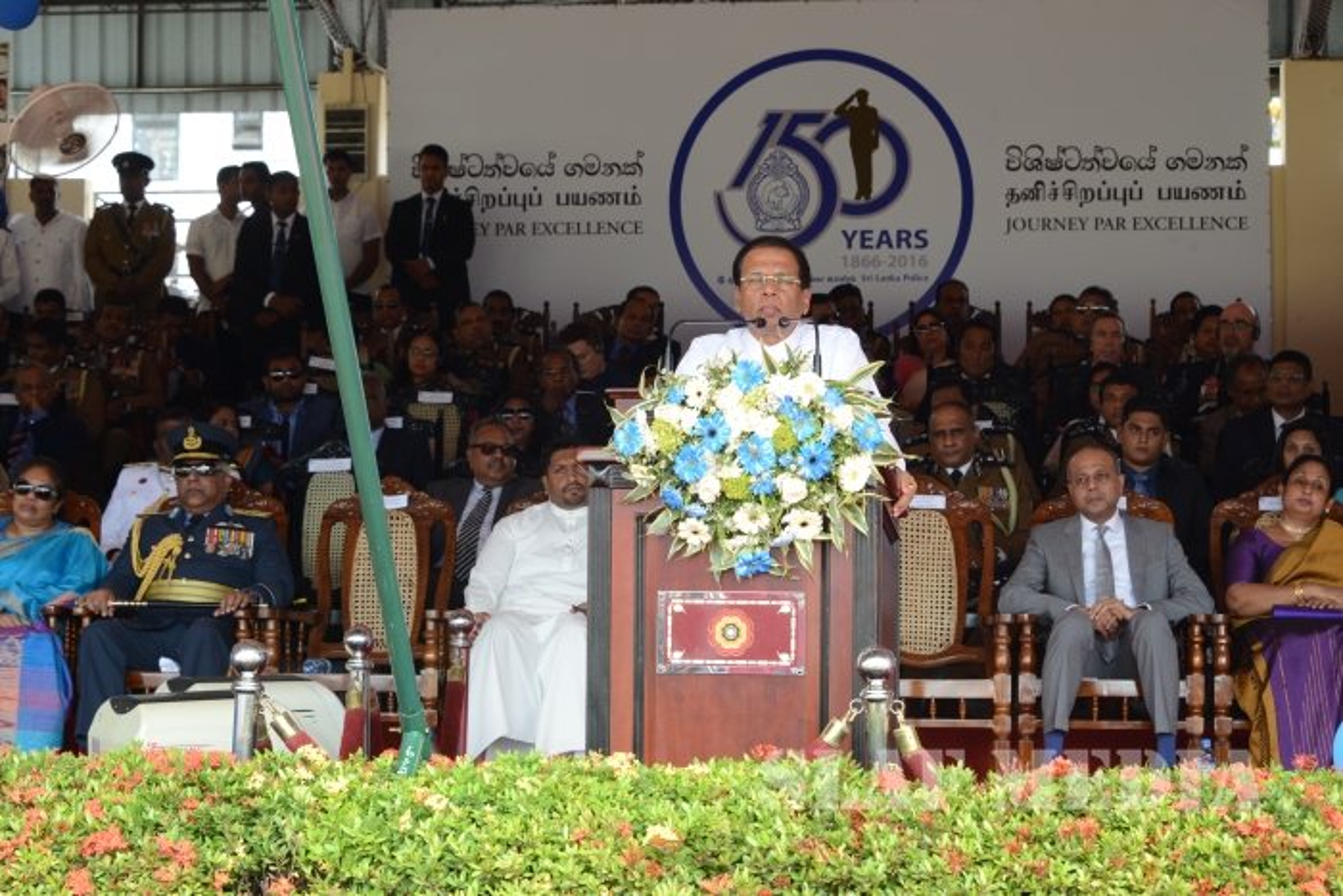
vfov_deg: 16.1
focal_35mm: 85
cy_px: 448
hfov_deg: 23.9
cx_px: 672
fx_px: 3171
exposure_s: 1/125
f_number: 9
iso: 1000
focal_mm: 85
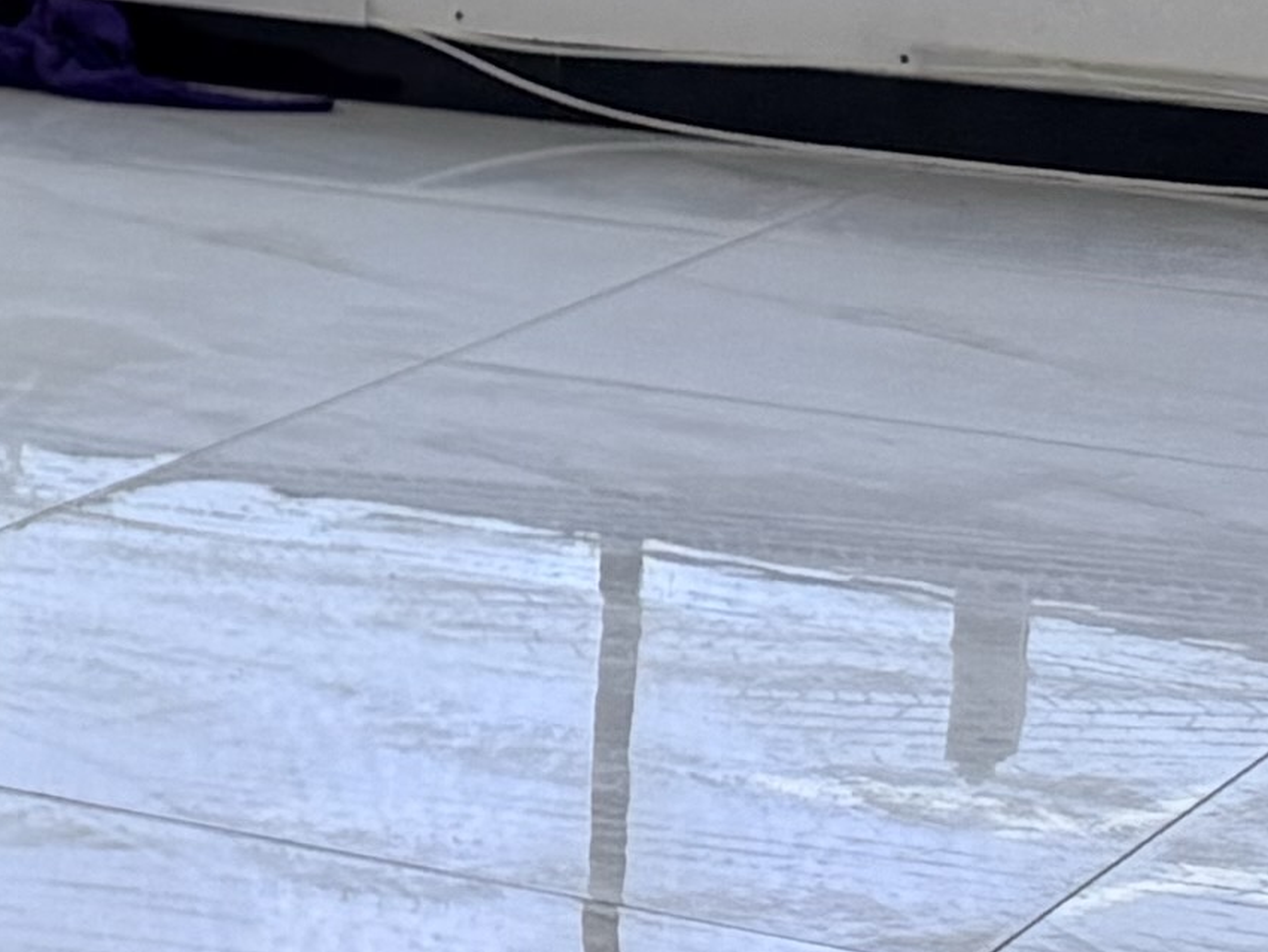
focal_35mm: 161
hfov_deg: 9.0
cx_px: -2950
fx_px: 5900
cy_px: -232
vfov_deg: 9.1
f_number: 1.78
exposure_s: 1/551
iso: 100
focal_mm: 6.76
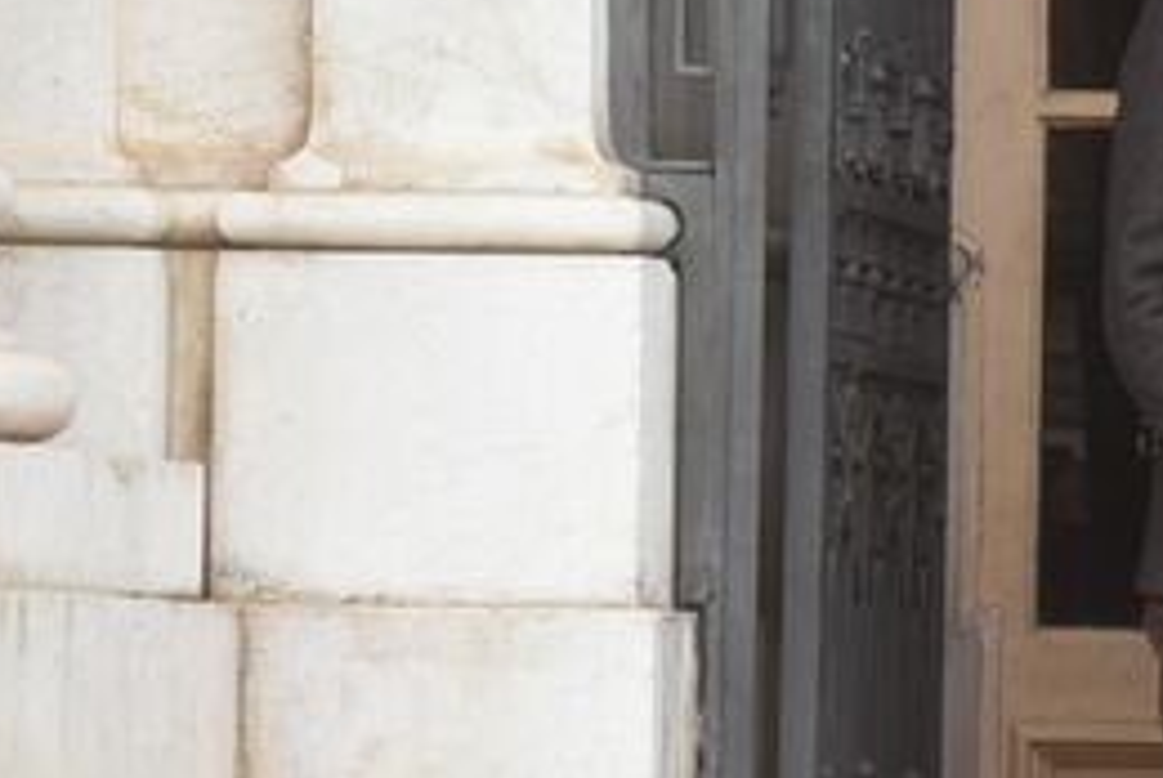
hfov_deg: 3.4
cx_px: 1727
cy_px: 472
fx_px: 19793
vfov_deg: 2.3
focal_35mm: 612
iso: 800
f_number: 5.6
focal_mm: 200
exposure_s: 1/640
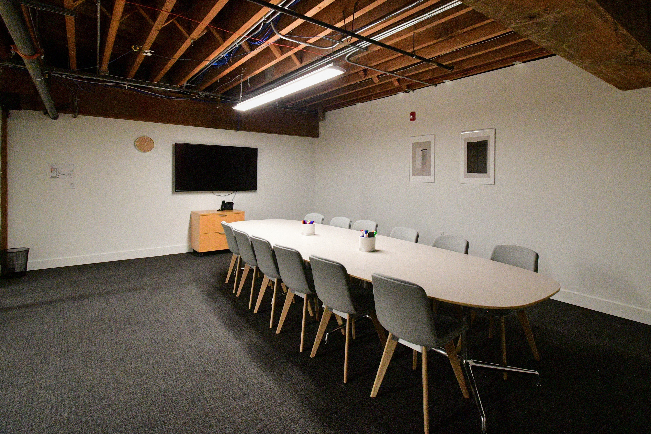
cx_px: 326
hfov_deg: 100.4
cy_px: 217
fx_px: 271
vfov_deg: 77.3
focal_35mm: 15
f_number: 8
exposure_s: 1/50
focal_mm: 10
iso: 5600
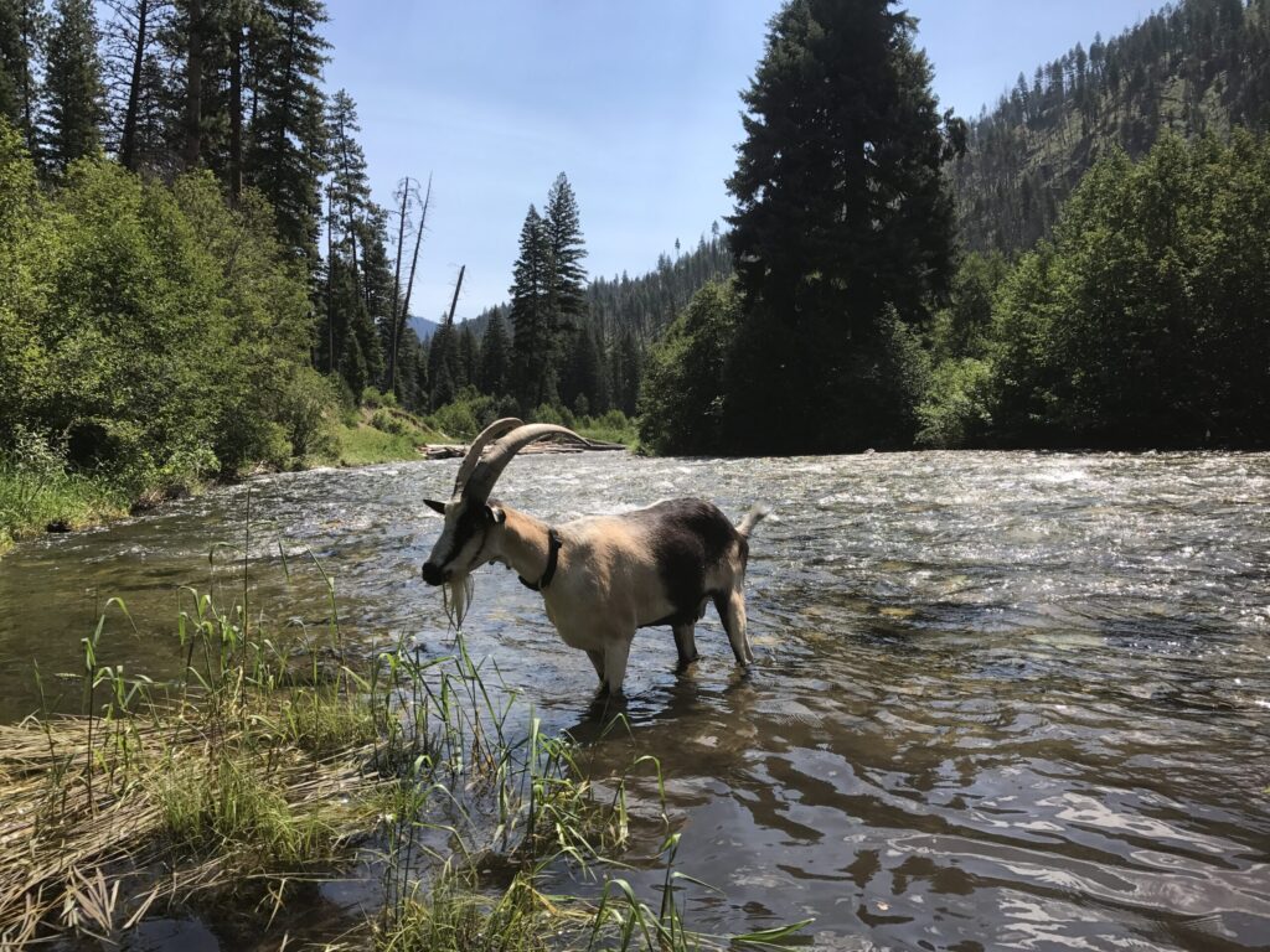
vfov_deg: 49.7
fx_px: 1027
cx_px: 635
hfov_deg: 63.4
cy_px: 476
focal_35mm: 28
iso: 20
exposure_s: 1/1916
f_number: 1.8
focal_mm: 3.99
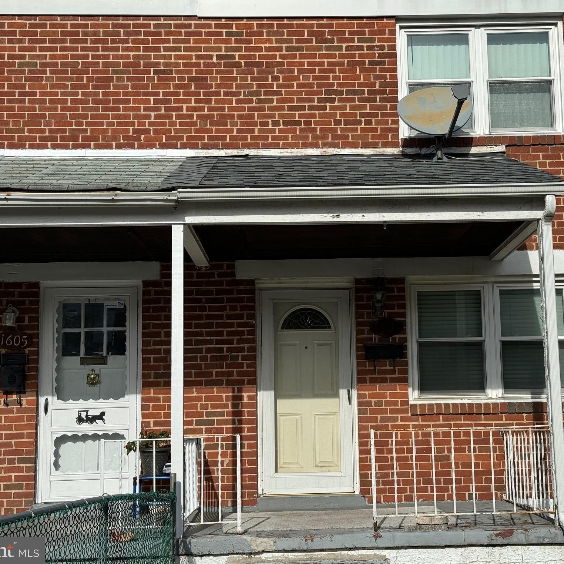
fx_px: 1051
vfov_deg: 30.0
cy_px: 283
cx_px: 332
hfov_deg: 30.0
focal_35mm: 57
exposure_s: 1/4975
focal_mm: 6.86
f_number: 1.78
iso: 64
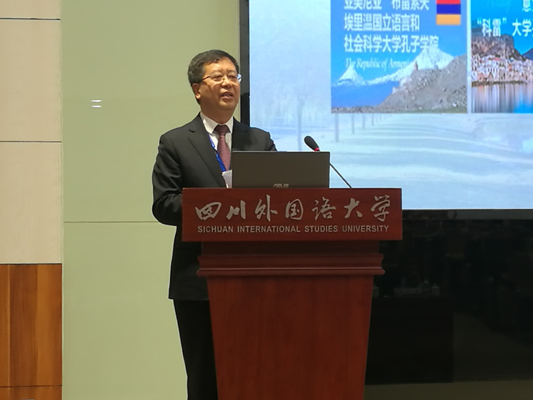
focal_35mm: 103
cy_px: 197
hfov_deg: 19.1
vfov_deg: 14.4
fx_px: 1585
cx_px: 261
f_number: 2
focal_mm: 4.04
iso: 100
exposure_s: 1/30
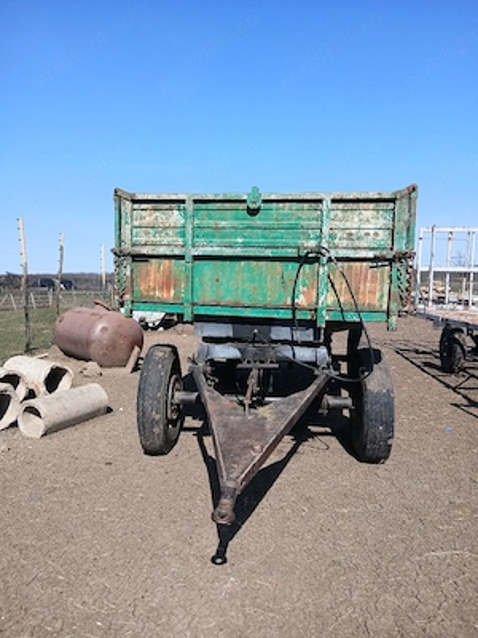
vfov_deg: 67.3
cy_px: 319
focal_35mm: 26
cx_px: 239
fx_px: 479
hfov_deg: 53.1
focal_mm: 3.98
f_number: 1.8
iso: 20
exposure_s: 1/476
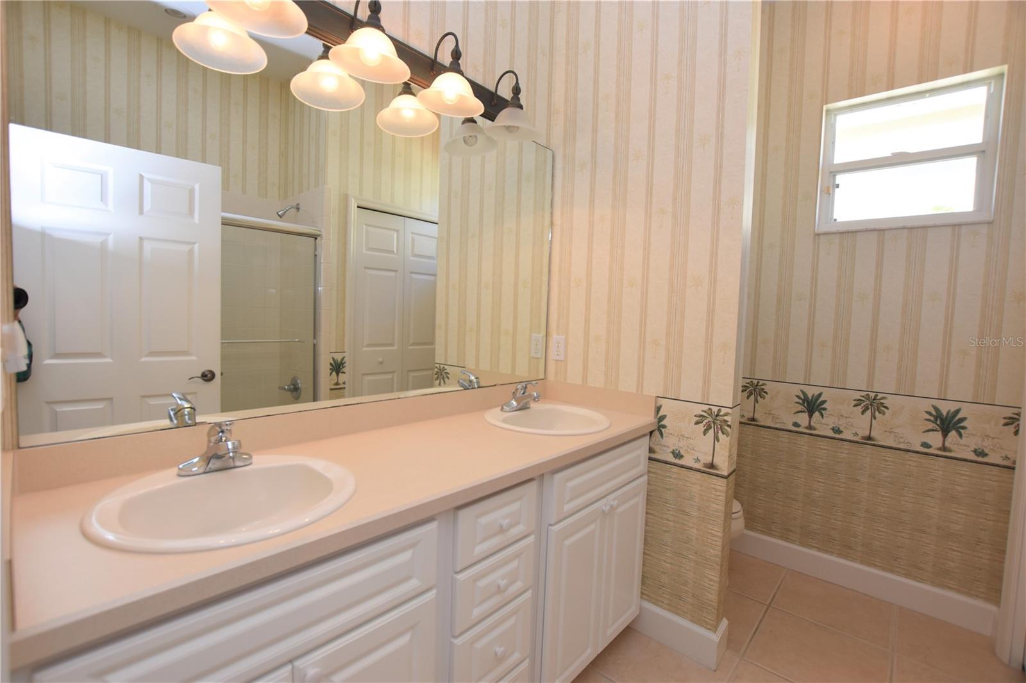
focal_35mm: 15
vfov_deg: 77.3
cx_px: 513
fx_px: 427
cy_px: 342
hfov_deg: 100.4
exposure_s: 1/80
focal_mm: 10
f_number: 4.5
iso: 200
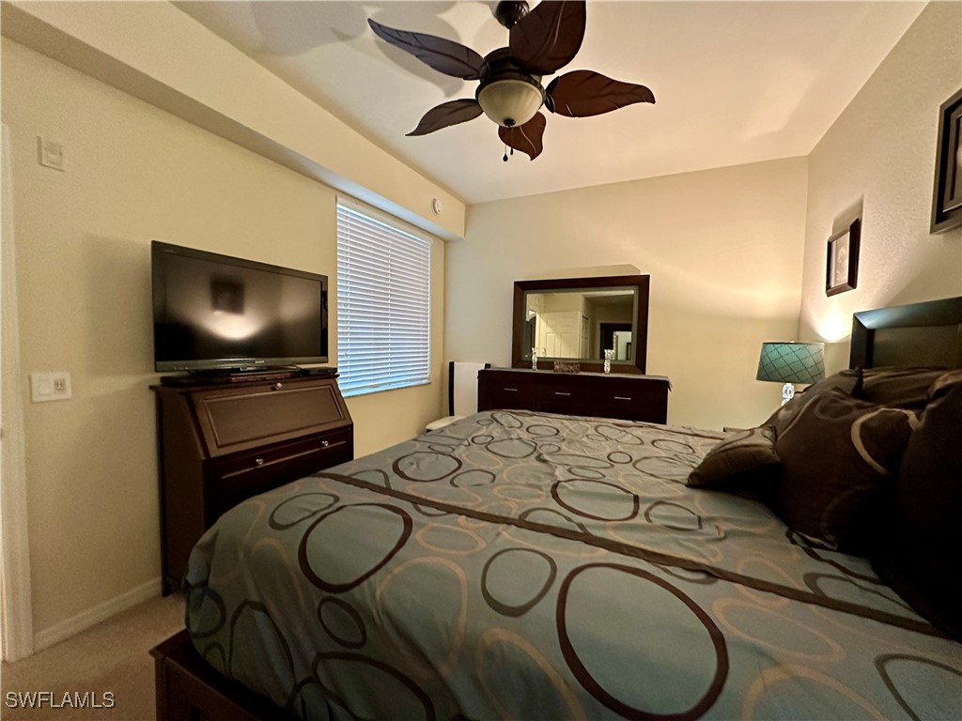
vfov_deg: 85.7
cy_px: 360
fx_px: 389
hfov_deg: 102.1
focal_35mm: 14
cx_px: 481
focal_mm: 2.22
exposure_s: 1/60
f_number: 2.2
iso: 800
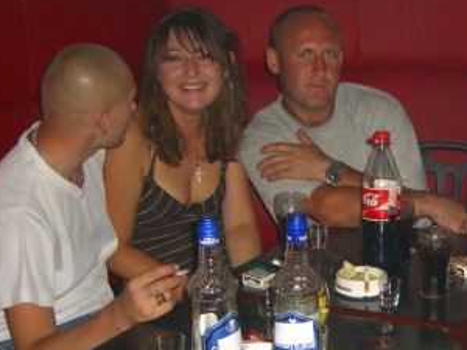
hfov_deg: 24.8
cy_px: 215
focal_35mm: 76
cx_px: 431
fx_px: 1025
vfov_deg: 19.4
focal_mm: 7.9
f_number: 2.8
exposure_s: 1/60
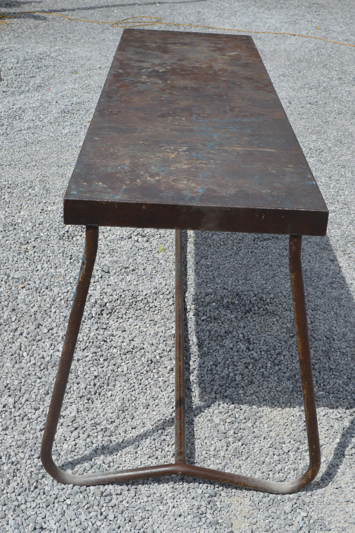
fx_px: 778
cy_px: 266
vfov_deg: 37.9
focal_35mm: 52
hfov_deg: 25.7
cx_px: 178
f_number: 8
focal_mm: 35
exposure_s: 1/250
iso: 100
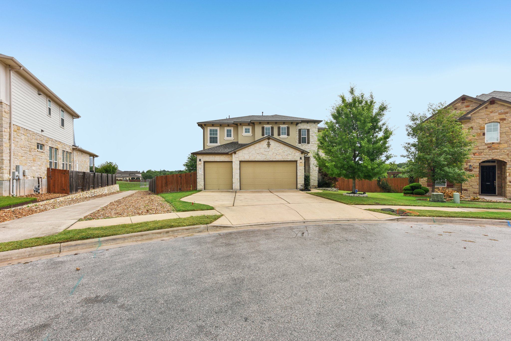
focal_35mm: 15
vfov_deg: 77.3
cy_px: 170
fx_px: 213
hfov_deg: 100.4
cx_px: 256
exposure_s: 1/640
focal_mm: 15
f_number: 8
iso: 100
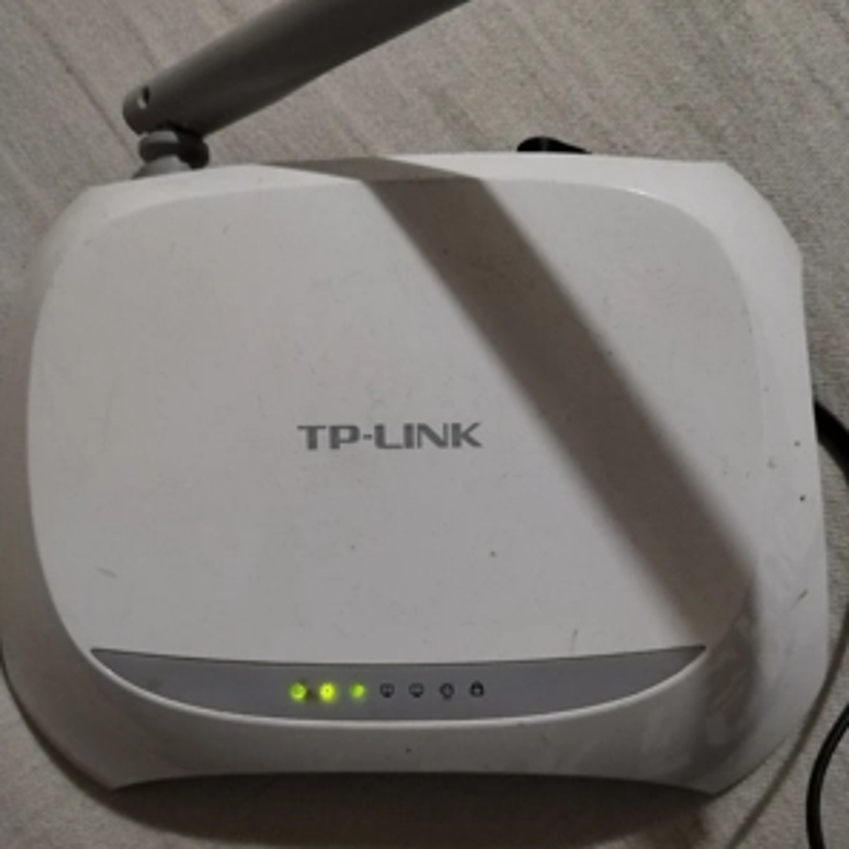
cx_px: 426
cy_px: 512
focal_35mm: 31
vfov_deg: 52.2
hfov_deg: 52.5
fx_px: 860
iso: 833
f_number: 1.8
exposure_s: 1/33.3
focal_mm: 4.75
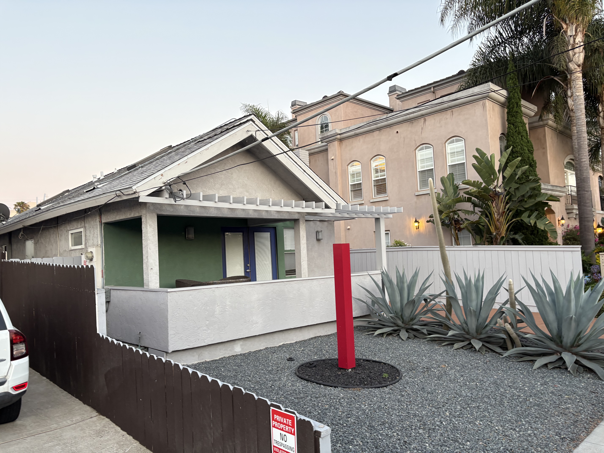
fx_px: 454
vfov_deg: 53.1
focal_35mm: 26
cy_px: 226
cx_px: 302
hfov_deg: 67.3
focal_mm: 5.96
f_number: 1.6
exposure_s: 1/60
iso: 125
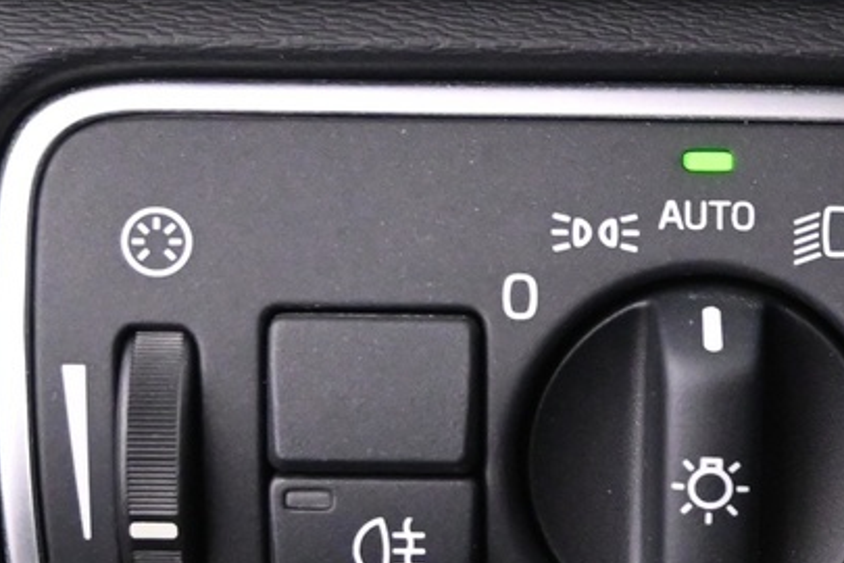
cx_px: 750
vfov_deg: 11.3
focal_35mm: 120
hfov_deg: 16.8
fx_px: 2813
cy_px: 536
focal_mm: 20
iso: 3200
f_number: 3.8
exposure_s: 1/25
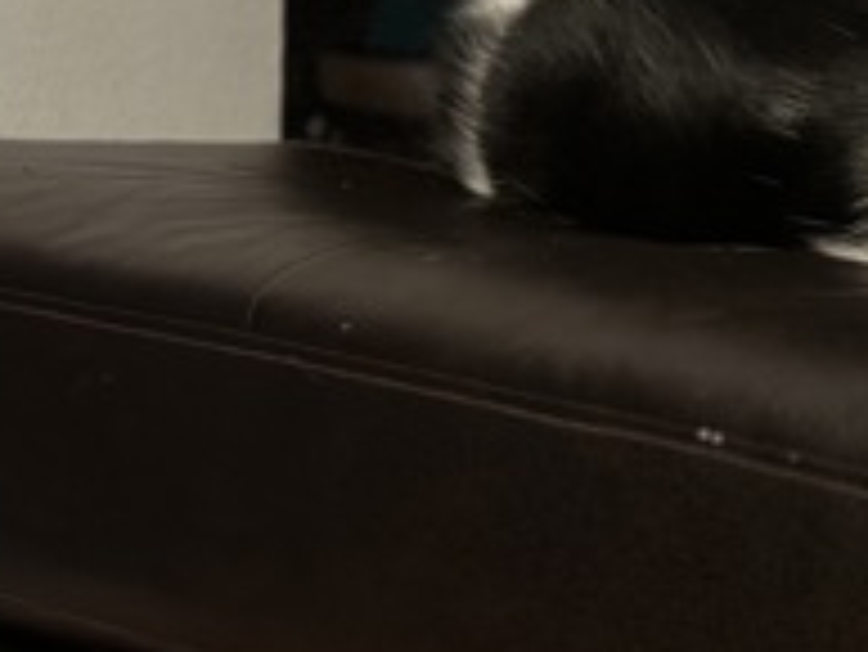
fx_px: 3488
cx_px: 895
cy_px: 513
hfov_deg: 13.9
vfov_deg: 10.7
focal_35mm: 139
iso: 1000
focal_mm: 6.86
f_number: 1.78
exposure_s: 1/15
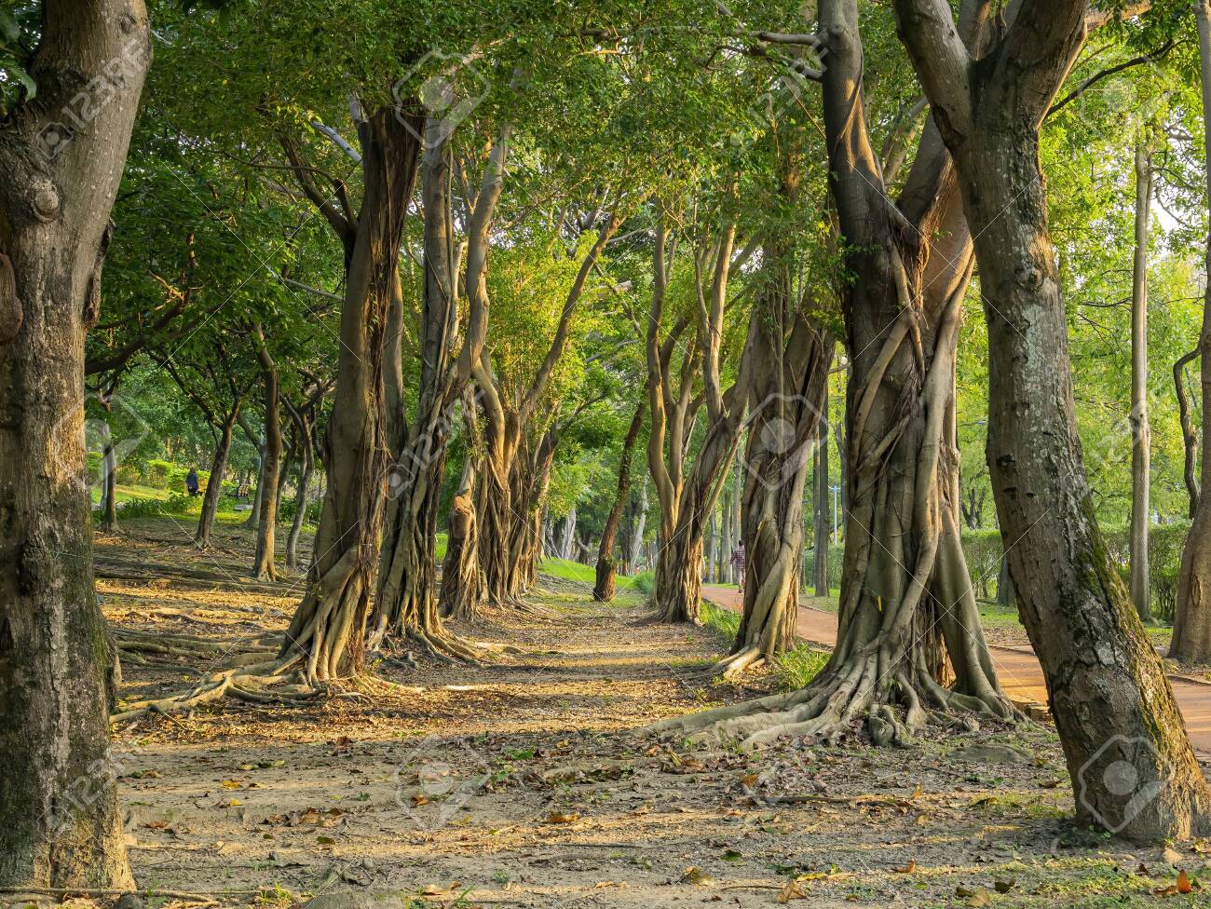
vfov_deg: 22.9
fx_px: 2240
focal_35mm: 64
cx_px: 606
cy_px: 454
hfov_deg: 30.3
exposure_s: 1/15
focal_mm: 32
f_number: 5.6
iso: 125
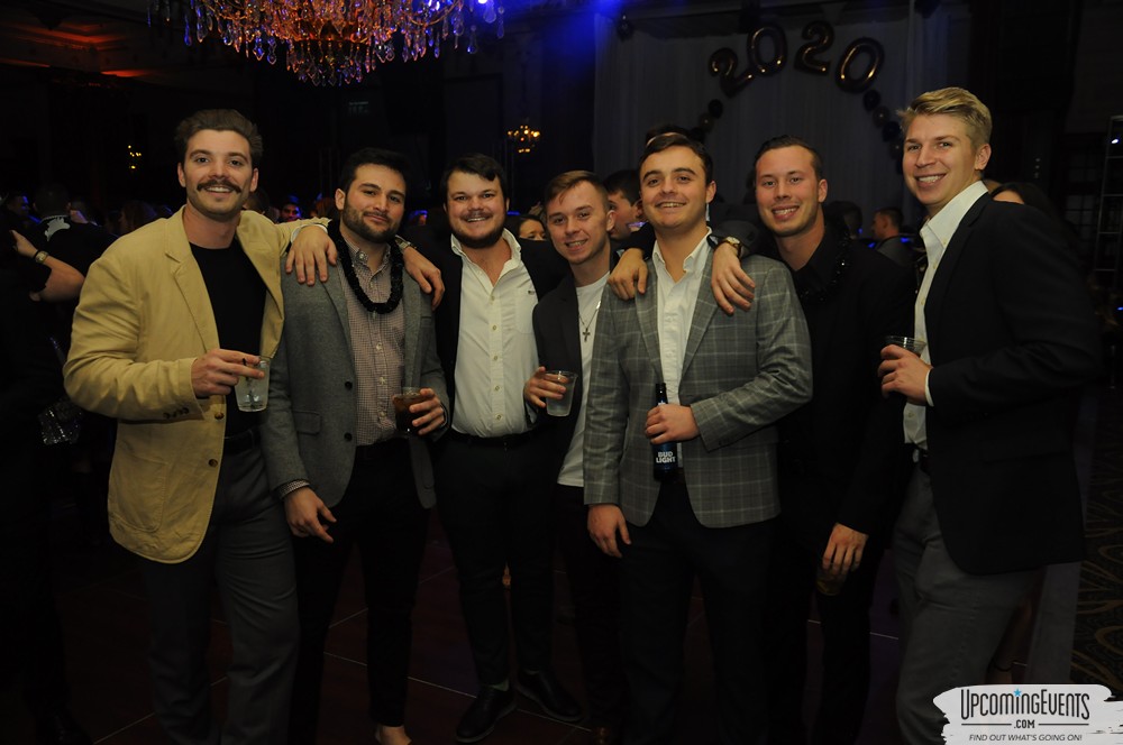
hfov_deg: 59.6
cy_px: 372
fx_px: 981
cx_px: 562
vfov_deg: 41.6
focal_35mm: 32
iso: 800
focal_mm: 21
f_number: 3.8
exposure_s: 1/60
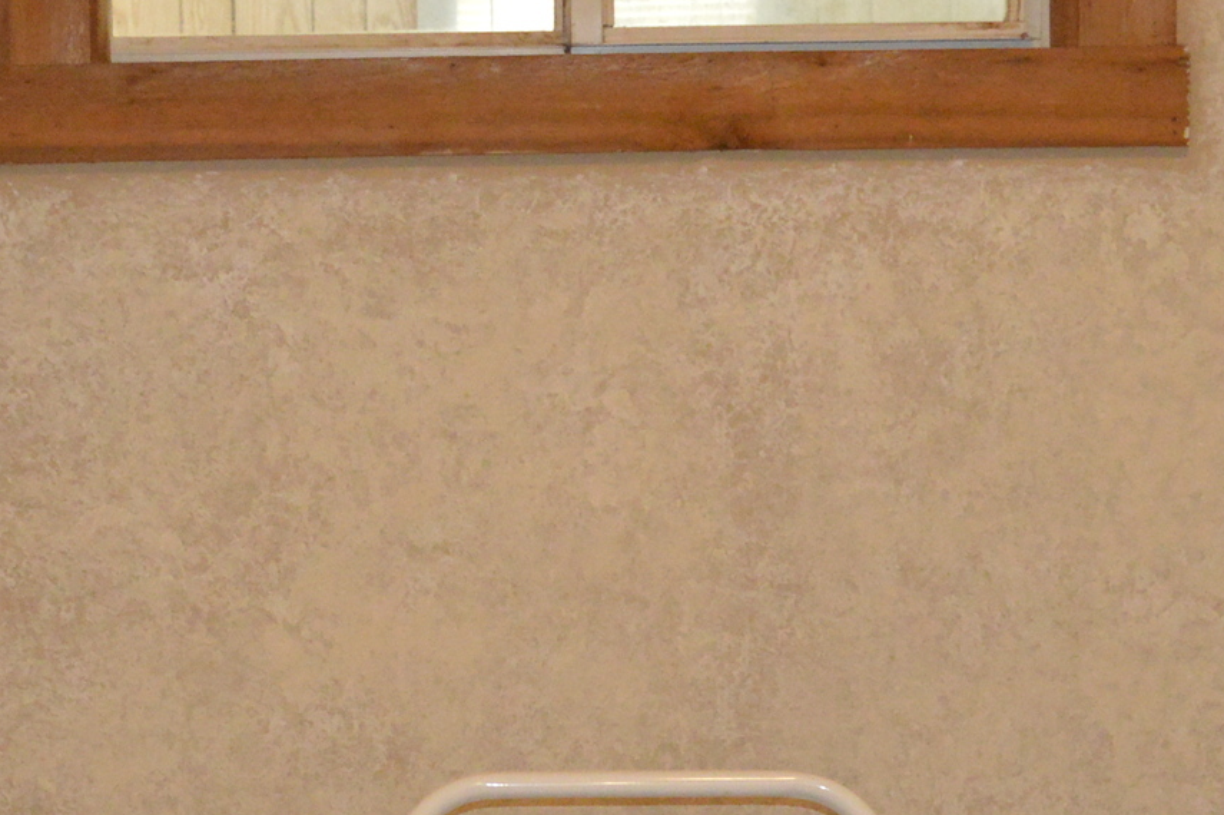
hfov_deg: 20.9
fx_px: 3296
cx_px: 375
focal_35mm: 97
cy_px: 853
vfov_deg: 13.8
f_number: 3.5
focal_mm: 18
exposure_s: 1/60
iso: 2800
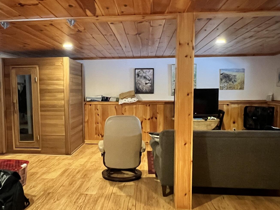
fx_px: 243
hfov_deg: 59.7
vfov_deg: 46.7
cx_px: 119
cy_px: 114
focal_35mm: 30
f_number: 1.8
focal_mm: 1.57
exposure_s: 1/40
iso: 1000
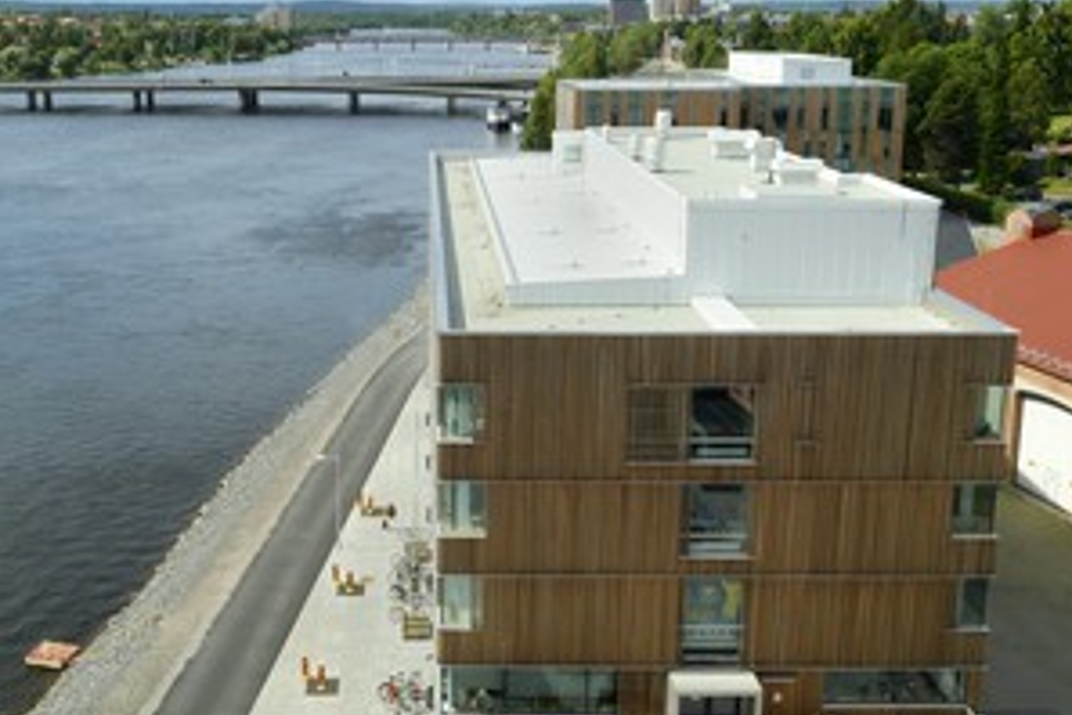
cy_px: 264
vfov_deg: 32.5
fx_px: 1221
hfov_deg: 47.0
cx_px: 397
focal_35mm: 41
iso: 200
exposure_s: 1/250
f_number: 9
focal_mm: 29
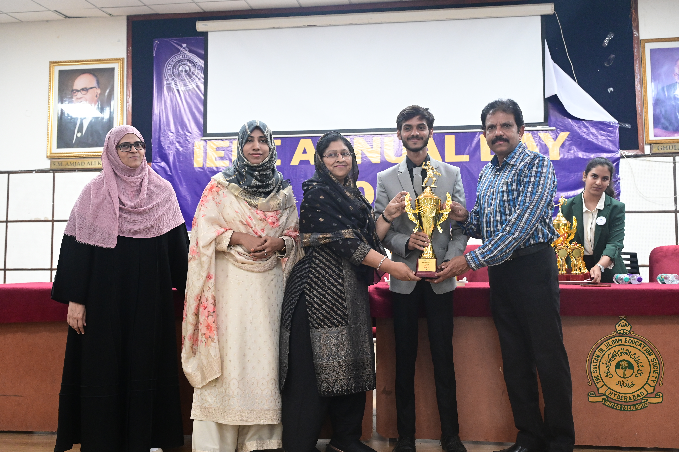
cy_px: 226
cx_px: 340
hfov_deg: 55.8
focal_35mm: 34
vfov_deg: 38.8
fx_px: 641
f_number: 5
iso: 5000
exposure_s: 1/125
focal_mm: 34
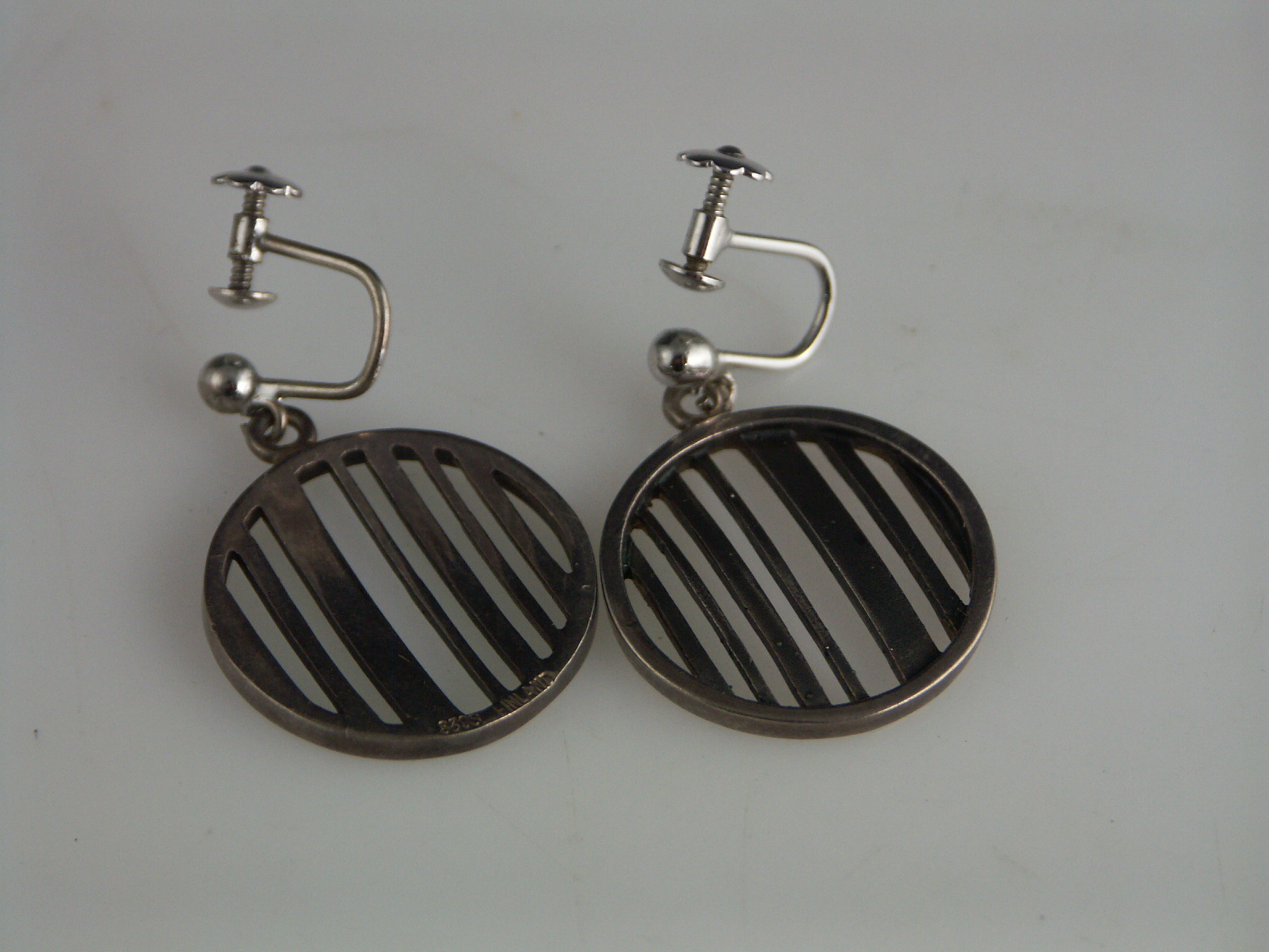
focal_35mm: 199
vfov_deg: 7.5
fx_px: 7295
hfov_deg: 9.9
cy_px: 476
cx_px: 634
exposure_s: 1/125
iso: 100
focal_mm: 50.8
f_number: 3.5
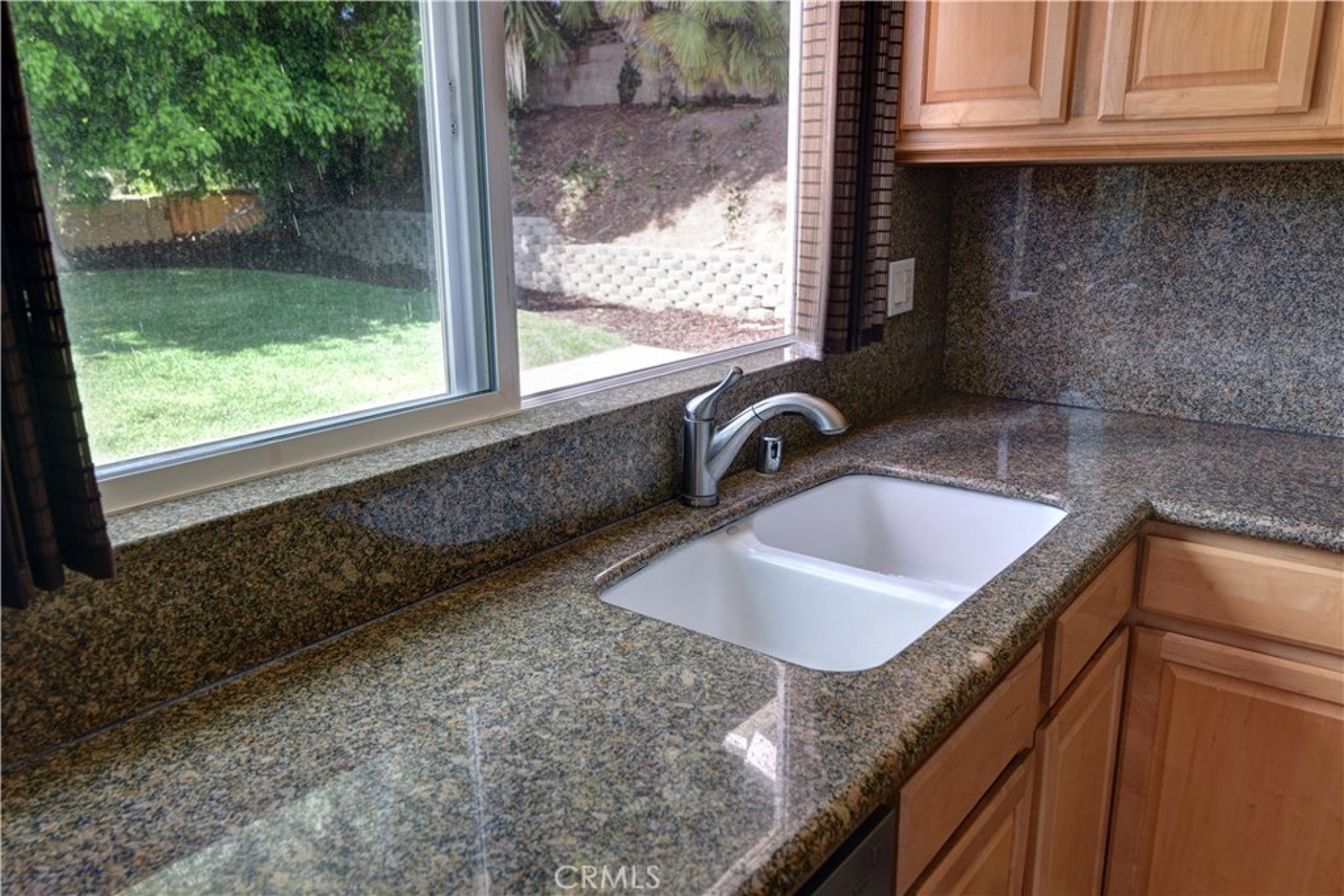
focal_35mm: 28
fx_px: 1045
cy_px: 448
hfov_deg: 65.5
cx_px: 672
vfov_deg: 46.4
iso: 400
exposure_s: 1/50
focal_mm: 28
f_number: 8
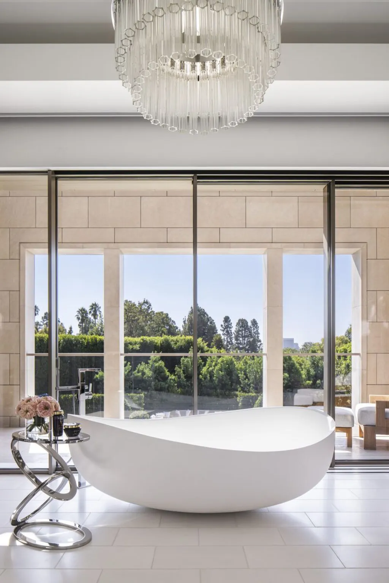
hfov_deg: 53.1
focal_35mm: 24
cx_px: 194
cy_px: 292
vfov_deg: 73.7
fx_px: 389
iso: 125
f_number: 9
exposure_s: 1/125
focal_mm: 24
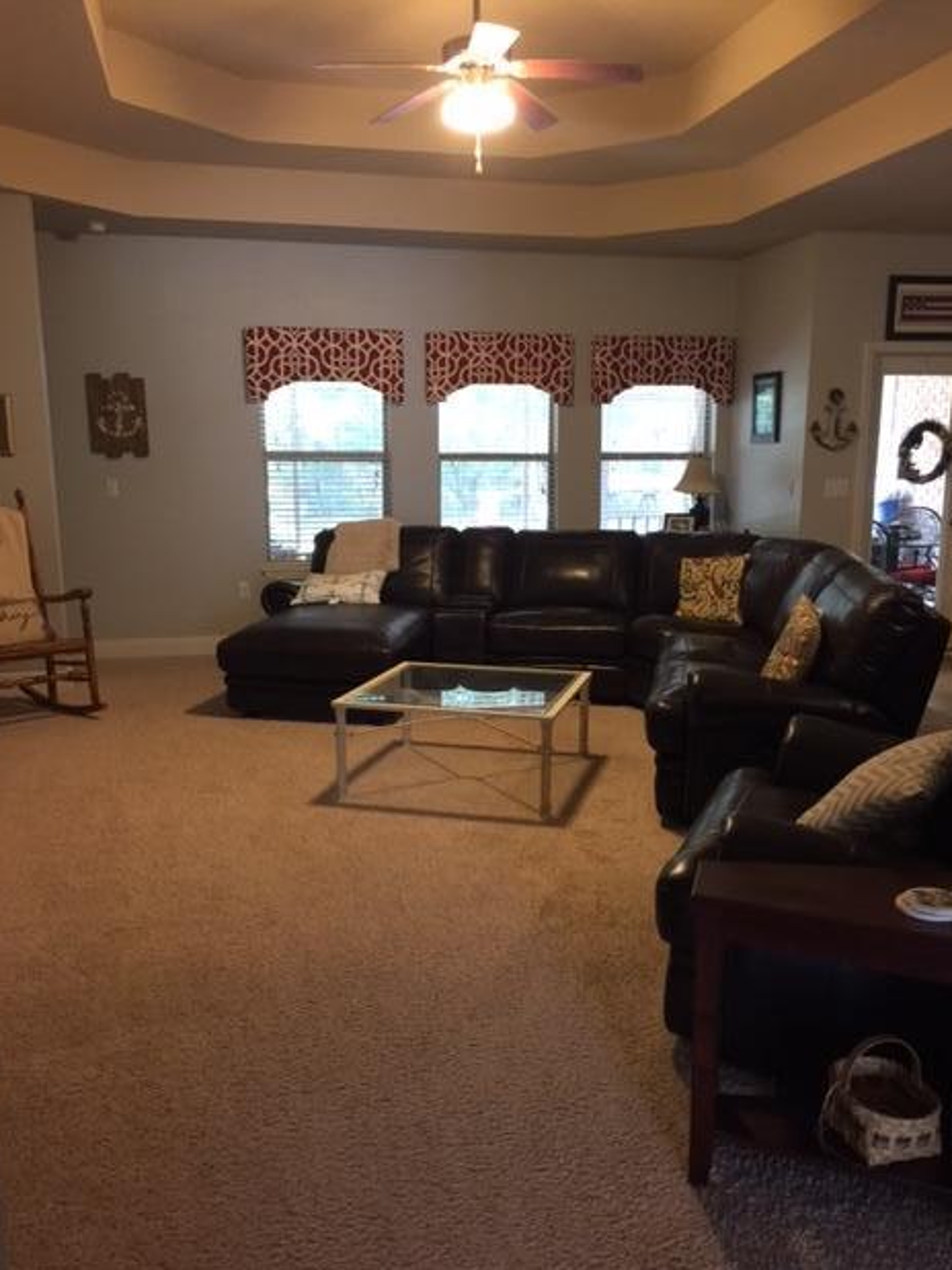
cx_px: 476
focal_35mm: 30
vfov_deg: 60.0
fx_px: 1100
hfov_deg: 46.8
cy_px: 654
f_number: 2.2
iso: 100
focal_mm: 4.15
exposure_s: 1/15
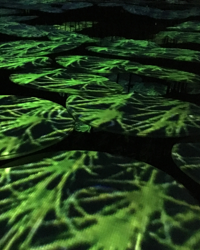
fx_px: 318
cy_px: 114
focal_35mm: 43
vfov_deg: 42.9
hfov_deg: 34.6
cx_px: 68
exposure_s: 1/15
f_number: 2.2
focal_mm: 4.15
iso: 1600
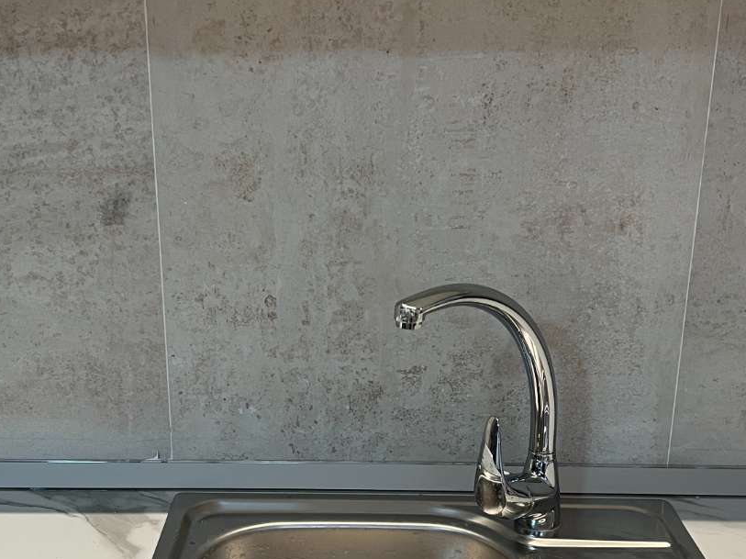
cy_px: 376
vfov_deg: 30.0
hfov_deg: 39.6
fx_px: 1034
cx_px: 311
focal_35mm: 48
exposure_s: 1/98
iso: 125
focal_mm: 5.7
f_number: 1.5
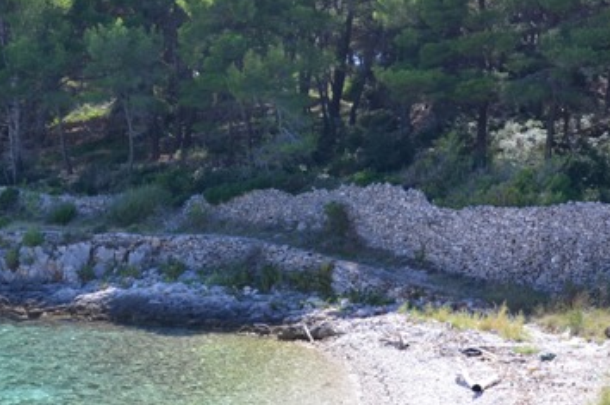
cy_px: 148
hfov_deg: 32.2
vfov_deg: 22.1
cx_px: 138
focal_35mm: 61
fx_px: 1032
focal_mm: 18
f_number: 5.6
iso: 200
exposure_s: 1/125
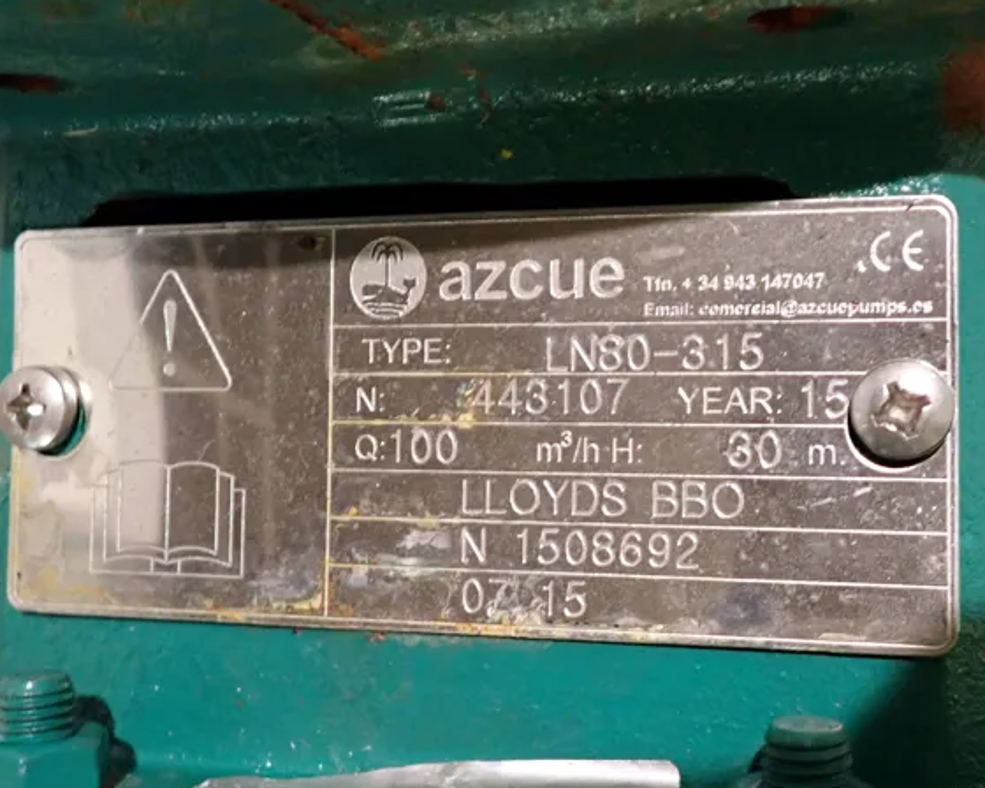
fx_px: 787
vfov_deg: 53.2
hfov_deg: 64.0
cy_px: 400
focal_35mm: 27
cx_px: 470
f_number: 2
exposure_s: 1/30
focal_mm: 4.5
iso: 800
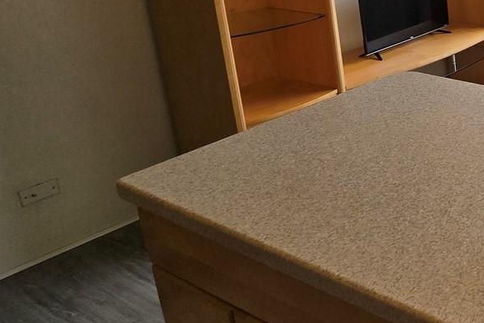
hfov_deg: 34.0
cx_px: 653
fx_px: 497
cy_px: 15
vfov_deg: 33.5
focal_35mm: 37
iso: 50
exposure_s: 1/309
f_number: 2.2
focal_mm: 2.2
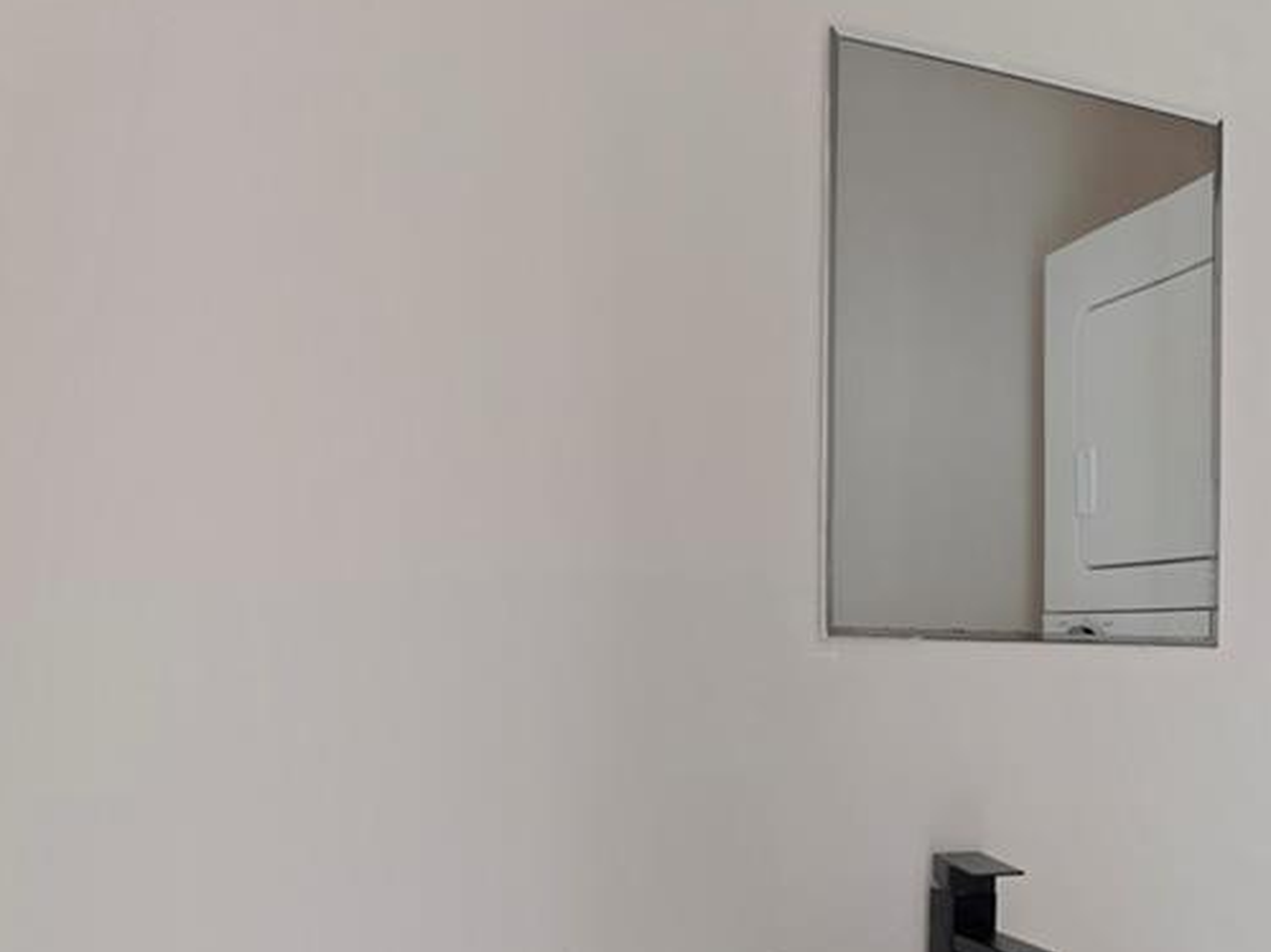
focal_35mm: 37
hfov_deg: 47.8
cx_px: 991
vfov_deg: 37.7
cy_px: 715
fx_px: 1358
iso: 200
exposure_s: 1.3
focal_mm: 12
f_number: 9
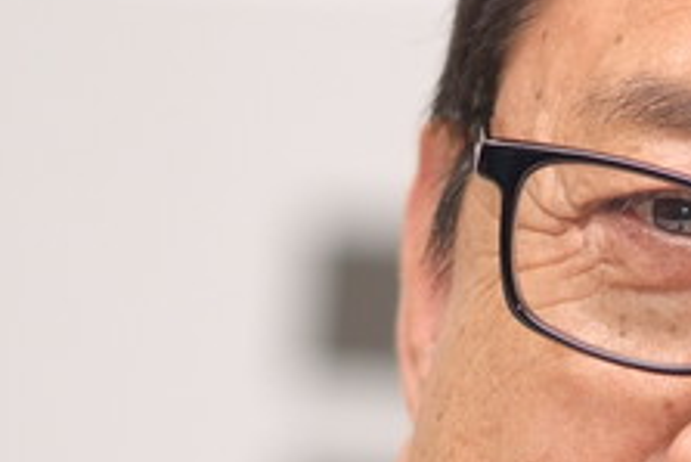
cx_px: 638
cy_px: 422
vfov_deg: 1.6
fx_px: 16729
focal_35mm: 871
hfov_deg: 2.4
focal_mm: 180
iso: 400
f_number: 2.8
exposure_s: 1/250
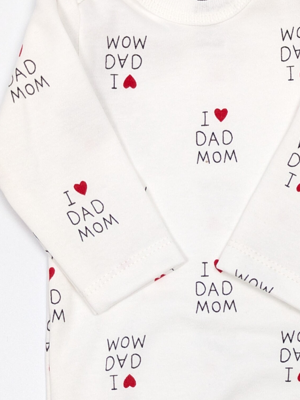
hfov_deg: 15.8
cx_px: 217
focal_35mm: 93
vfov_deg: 20.9
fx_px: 1074
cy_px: 300
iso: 263
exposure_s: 1/99.9
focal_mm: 6.81
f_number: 1.85
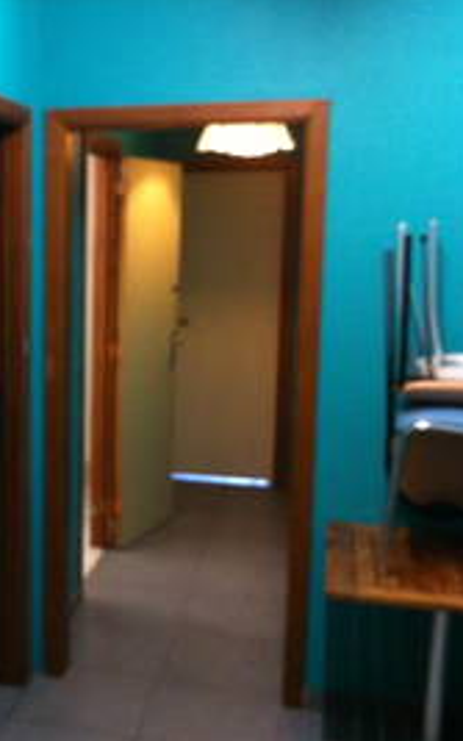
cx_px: 0
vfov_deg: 40.3
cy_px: 369
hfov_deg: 24.7
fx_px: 1009
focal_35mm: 50
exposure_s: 1/17
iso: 400
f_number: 2.8
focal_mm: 3.85
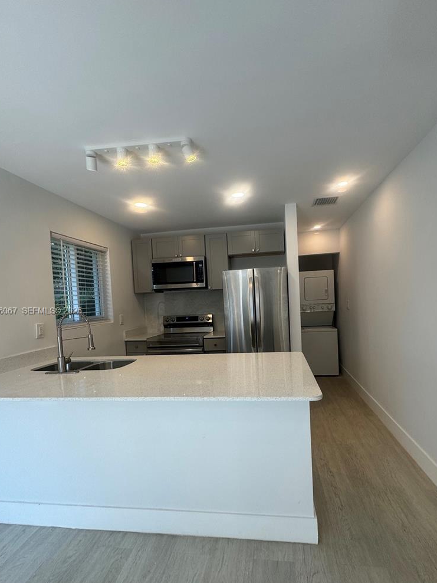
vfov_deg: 90.9
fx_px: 286
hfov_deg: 74.6
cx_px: 238
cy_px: 312
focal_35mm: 17
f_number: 2.2
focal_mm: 2.22
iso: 64
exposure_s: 1/120
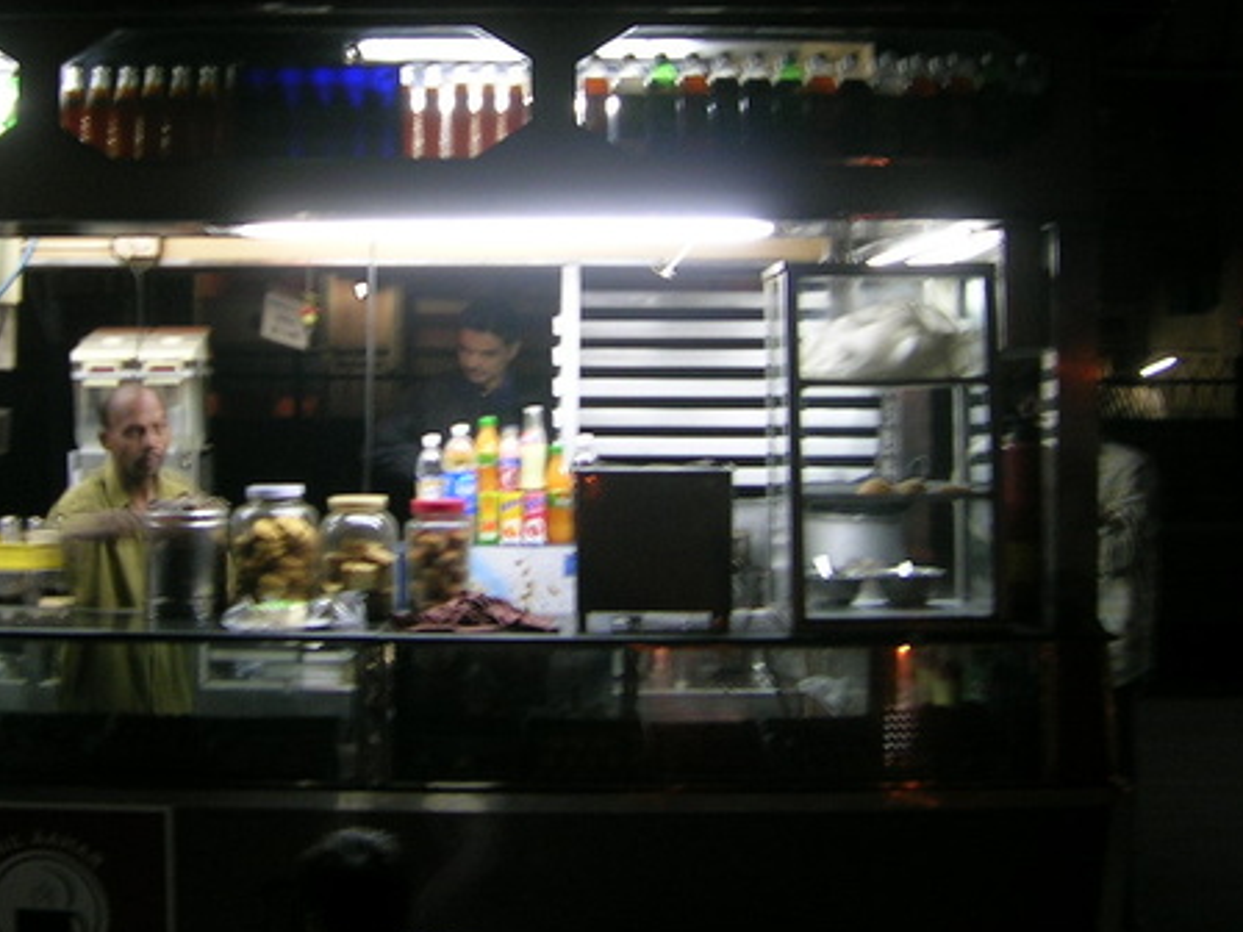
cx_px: 483
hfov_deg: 38.0
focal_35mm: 50
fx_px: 1795
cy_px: 366
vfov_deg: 29.0
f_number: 2.8
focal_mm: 5.4
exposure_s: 1/3
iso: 50
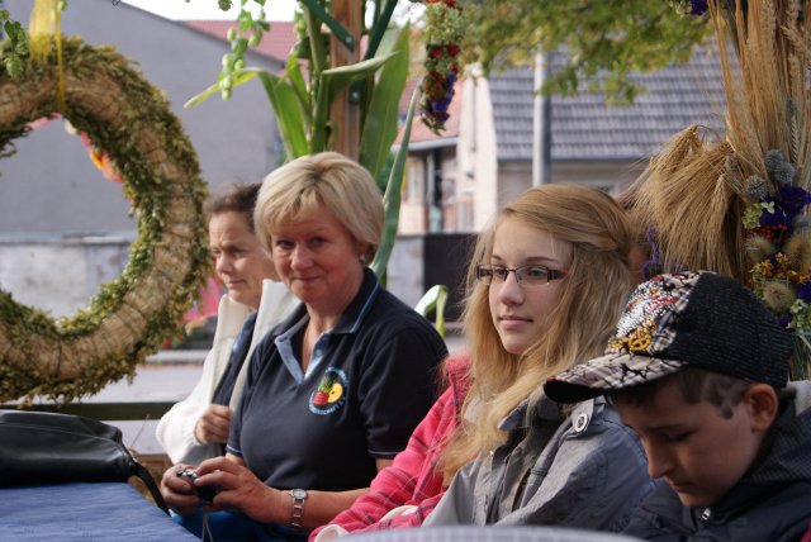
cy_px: 271
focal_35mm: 82
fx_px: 1860
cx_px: 406
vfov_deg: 16.6
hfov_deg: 24.6
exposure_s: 1/100
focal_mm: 55
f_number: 5.6
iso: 200
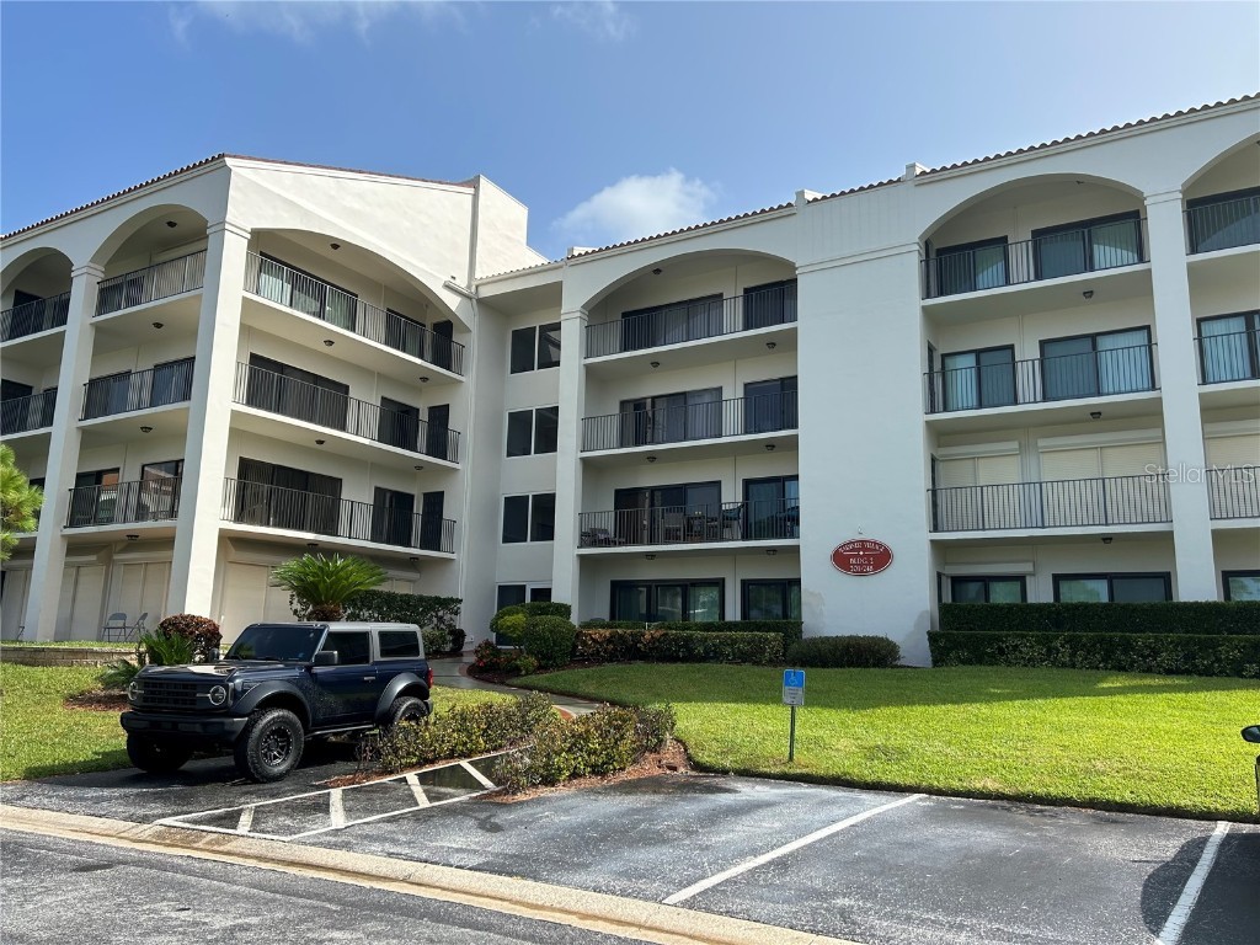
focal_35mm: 26
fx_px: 946
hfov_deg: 67.3
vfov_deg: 53.1
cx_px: 630
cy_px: 472
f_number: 1.5
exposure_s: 1/2841
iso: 50
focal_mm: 5.7
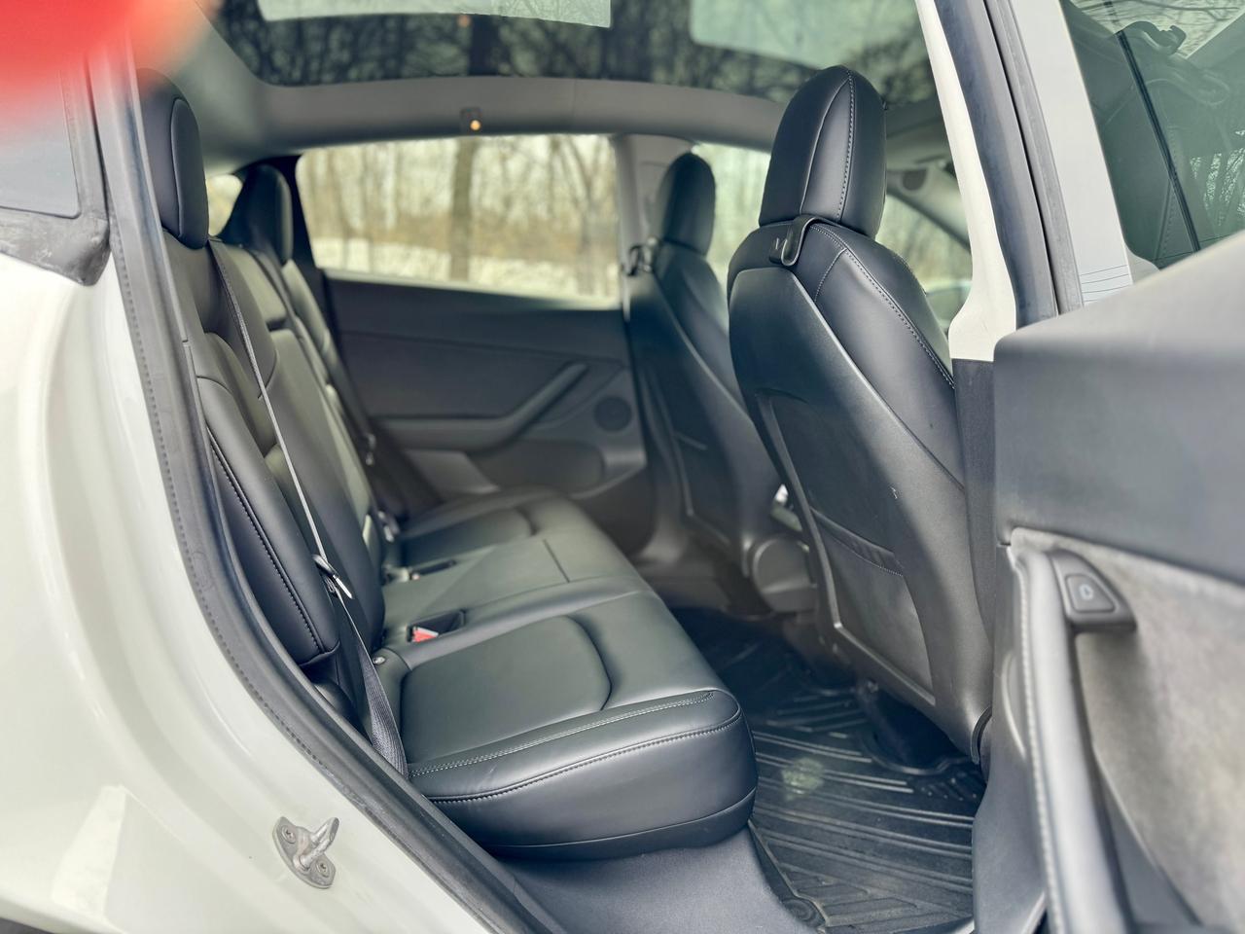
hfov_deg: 71.6
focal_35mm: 24
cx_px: 622
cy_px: 467
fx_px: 863
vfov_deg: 56.8
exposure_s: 1/235
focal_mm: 6.76
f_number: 1.78
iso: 64
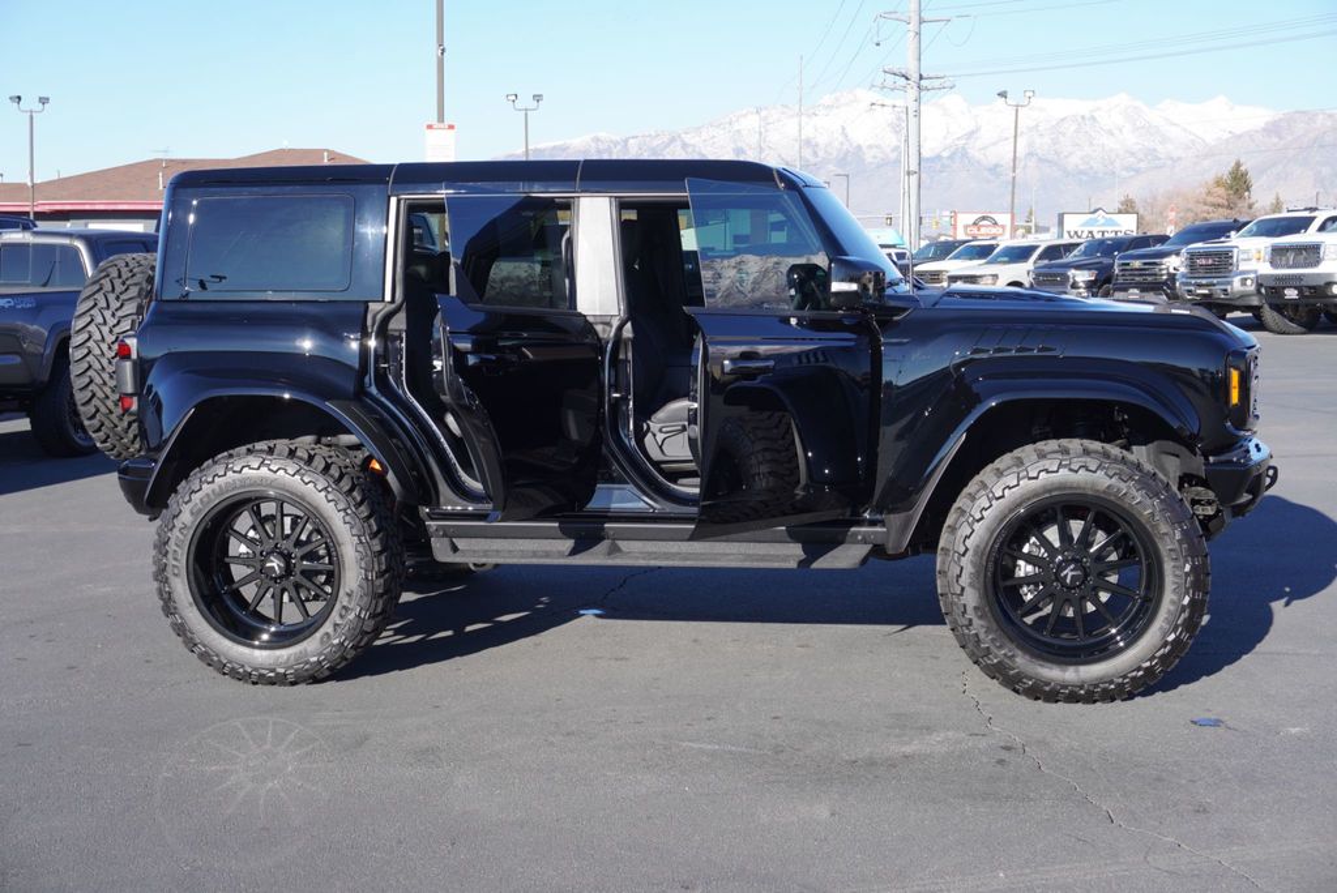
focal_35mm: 44
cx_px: 668
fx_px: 1616
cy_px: 446
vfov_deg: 30.9
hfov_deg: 44.9
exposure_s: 1/125
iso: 100
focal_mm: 29
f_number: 7.1
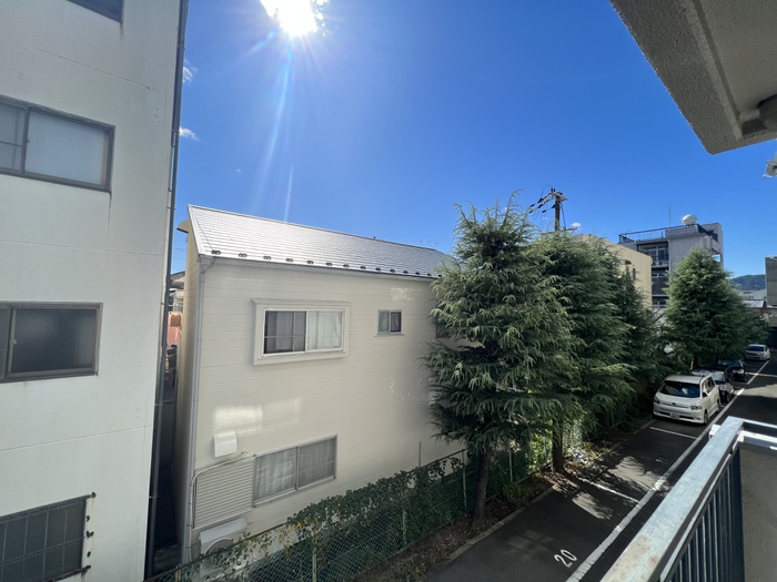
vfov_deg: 89.9
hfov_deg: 106.2
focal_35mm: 13
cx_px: 388
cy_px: 291
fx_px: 292
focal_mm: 1.57
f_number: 1.8
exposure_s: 1/2053
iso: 32
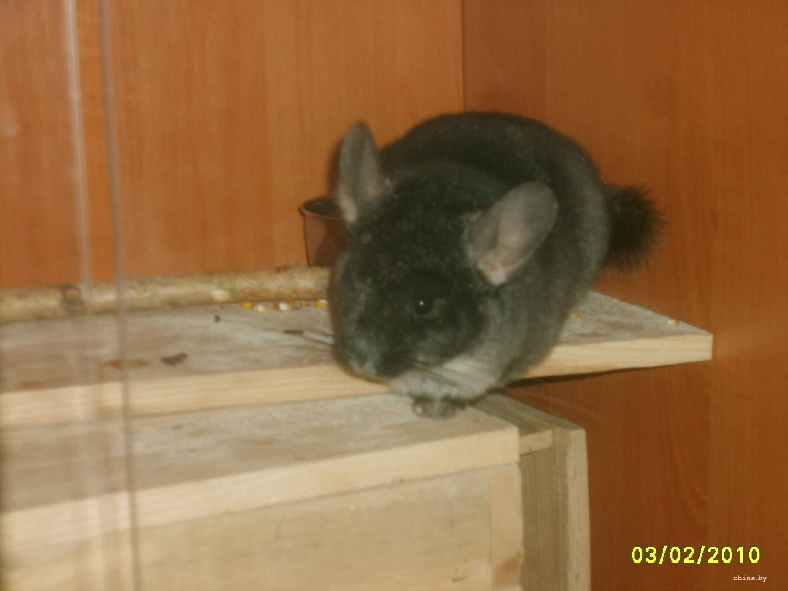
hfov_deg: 24.1
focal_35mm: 81
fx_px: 1844
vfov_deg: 18.2
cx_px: 394
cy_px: 296
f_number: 4.2
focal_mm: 13.7
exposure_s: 1/60
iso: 100
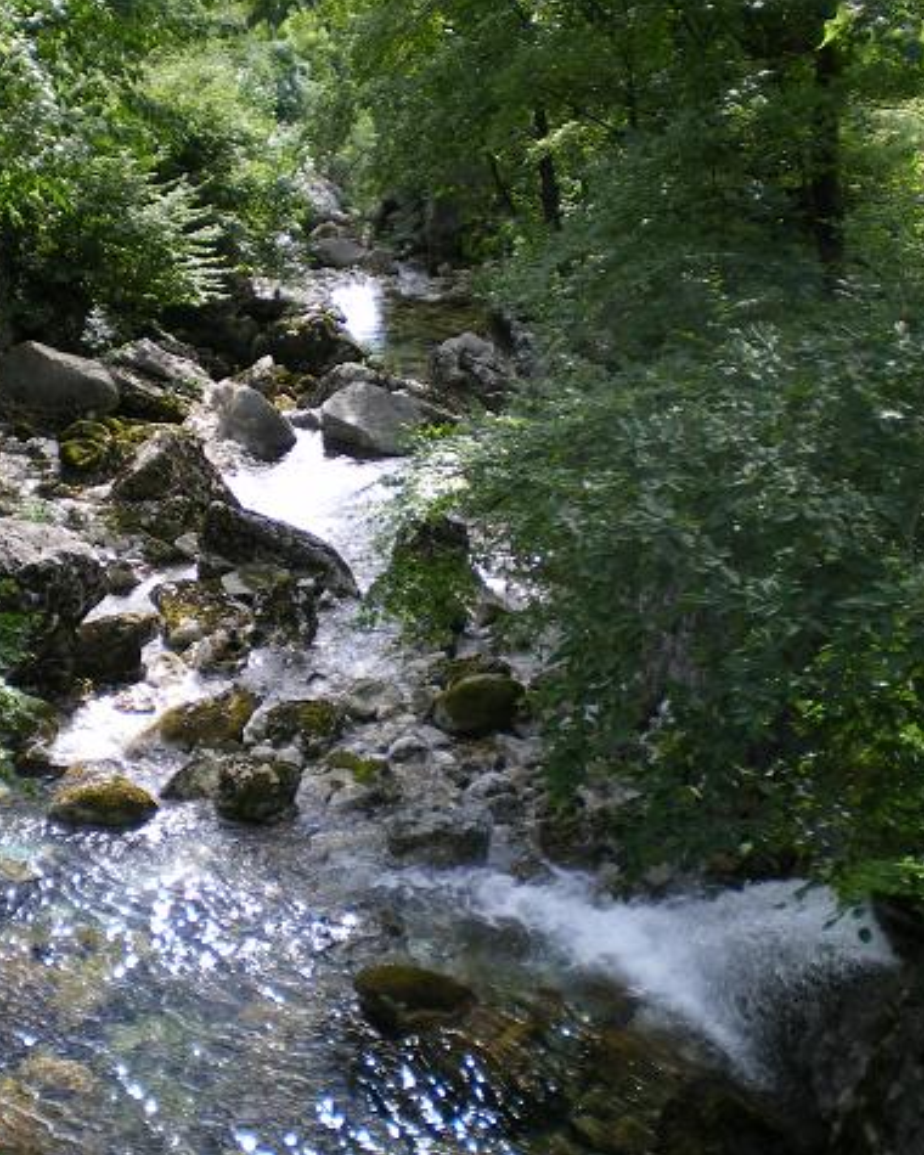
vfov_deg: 37.3
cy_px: 574
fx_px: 1709
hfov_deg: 29.8
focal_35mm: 50
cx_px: 238
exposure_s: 1/100
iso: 64
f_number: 3.1
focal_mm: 6.3
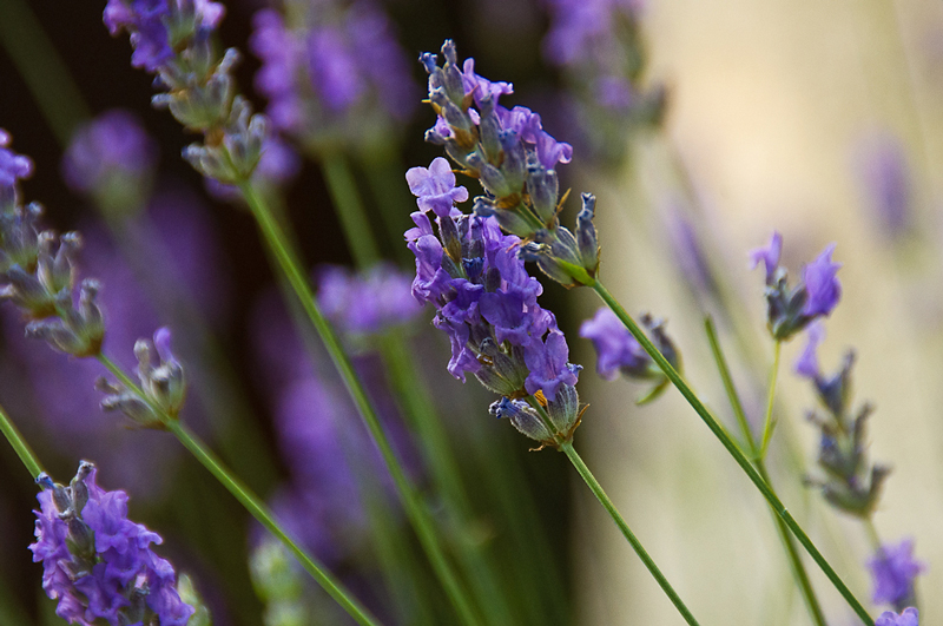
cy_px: 313
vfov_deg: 4.6
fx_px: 7847
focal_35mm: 300
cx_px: 472
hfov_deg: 6.9
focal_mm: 200
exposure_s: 1/250
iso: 1600
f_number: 6.3
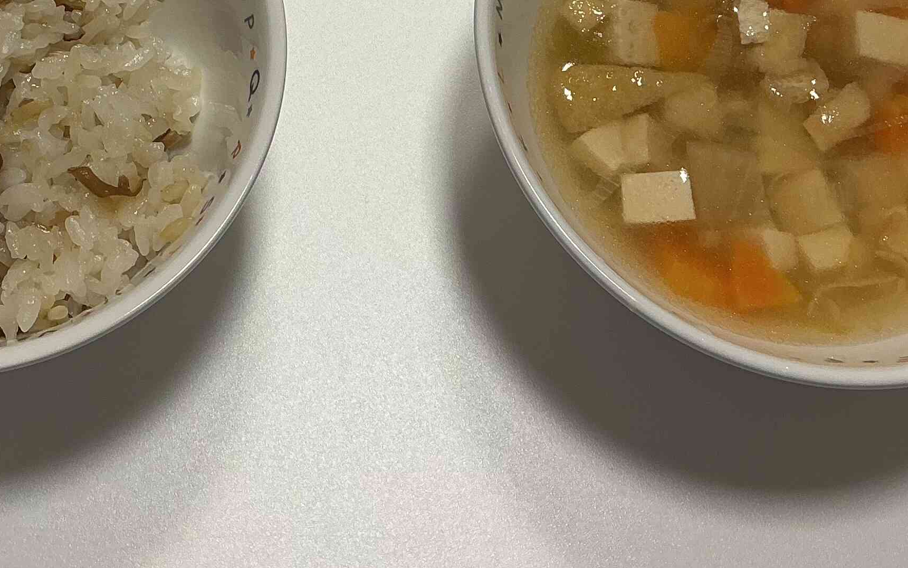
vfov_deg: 17.4
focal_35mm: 72
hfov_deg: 28.3
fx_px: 1782
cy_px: -81
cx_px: 275
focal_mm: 3
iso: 16
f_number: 1.8
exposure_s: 1/130
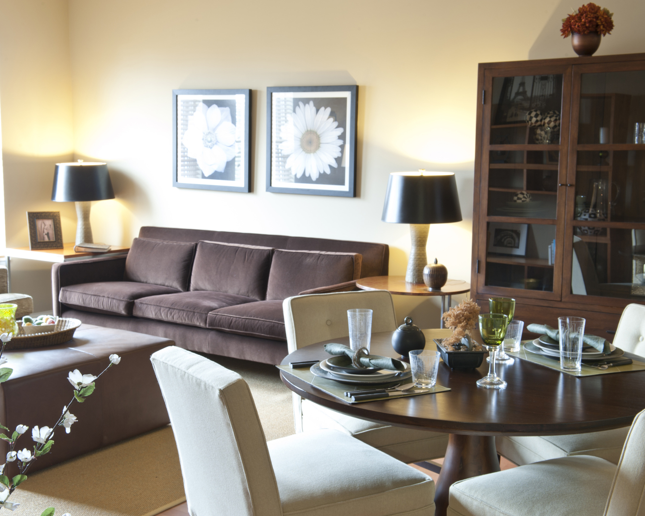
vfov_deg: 31.5
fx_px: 916
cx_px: 308
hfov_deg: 38.8
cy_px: 260
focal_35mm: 48
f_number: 14
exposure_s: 6
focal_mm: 42
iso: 200
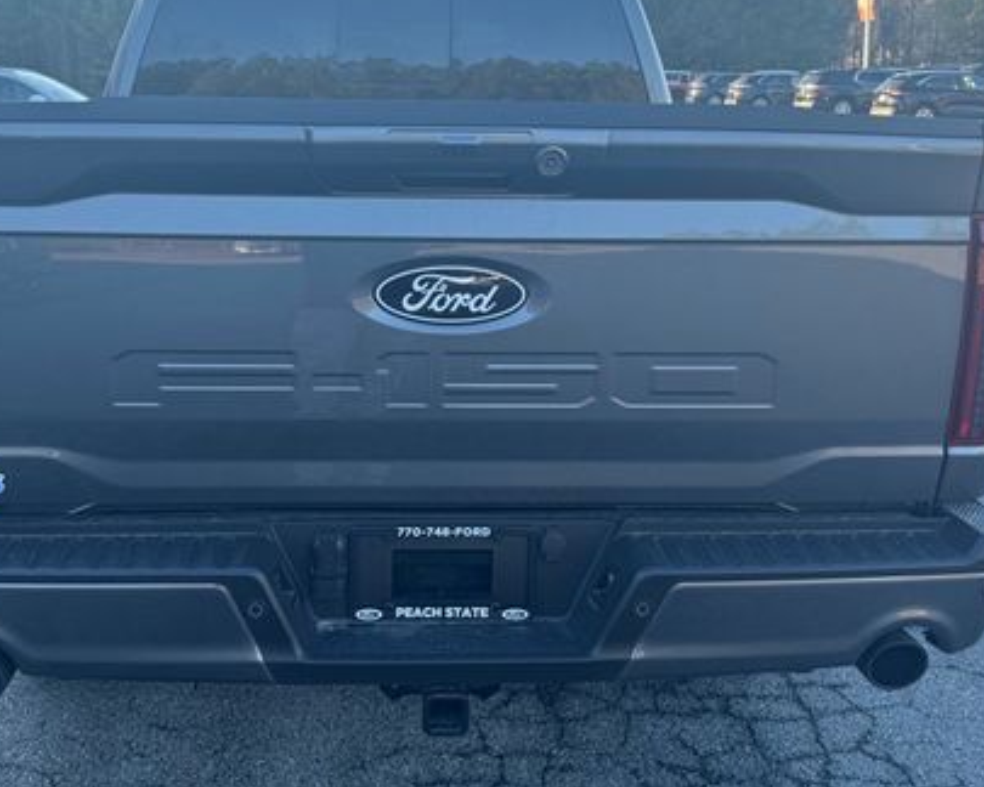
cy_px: 291
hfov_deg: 48.8
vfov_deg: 39.8
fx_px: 1078
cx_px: 391
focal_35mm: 37
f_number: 1.78
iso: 80
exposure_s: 1/514
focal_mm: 6.76
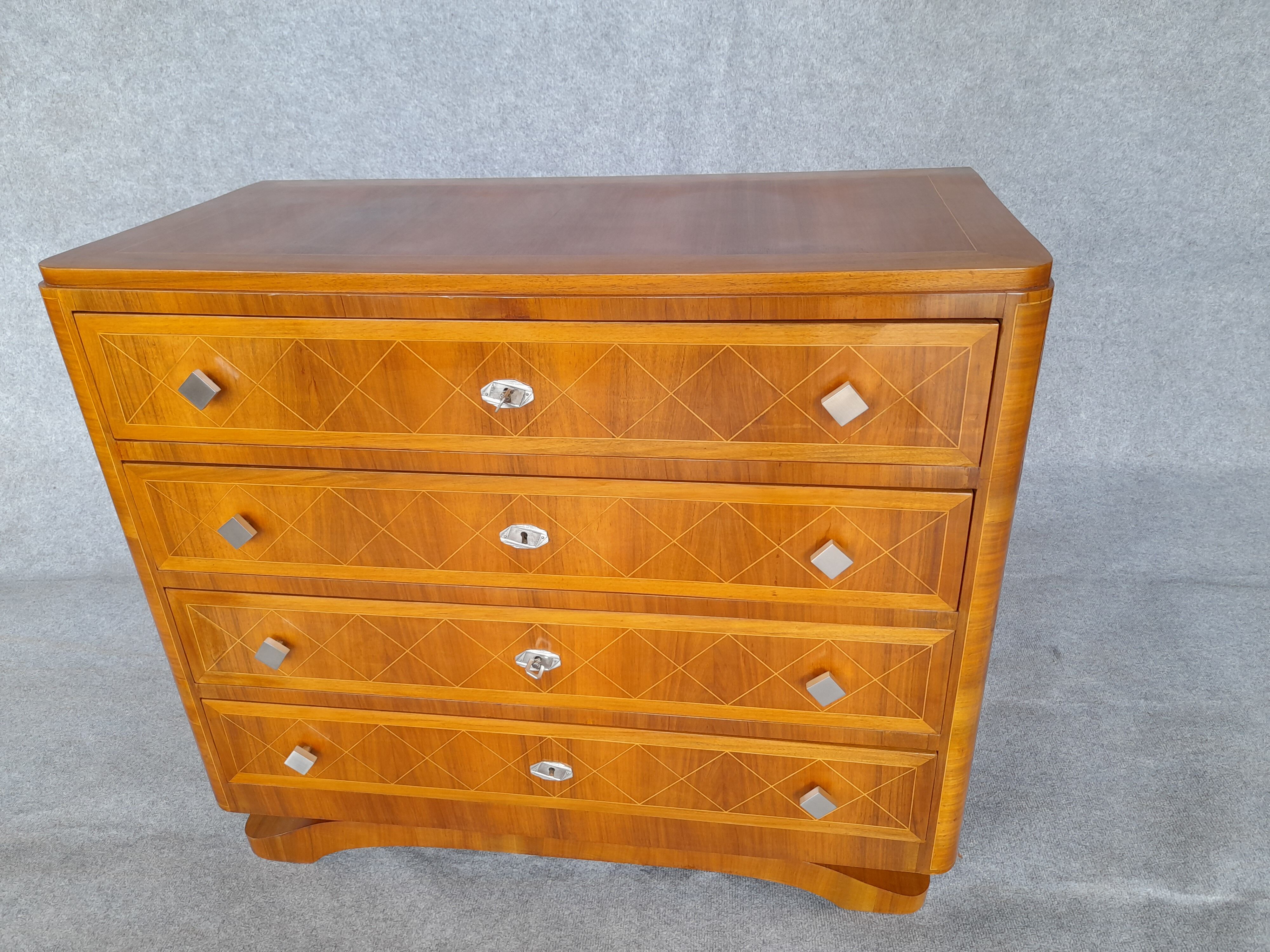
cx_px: 635
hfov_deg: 69.4
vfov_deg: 54.9
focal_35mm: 25
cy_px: 476
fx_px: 917
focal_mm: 4.6
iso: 80
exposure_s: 1/60
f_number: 2
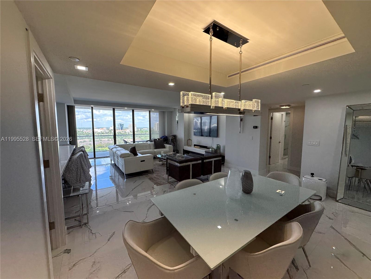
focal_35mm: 14
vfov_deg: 85.7
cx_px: 186
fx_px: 150
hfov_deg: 102.1
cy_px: 140
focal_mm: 2.22
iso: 40
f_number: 2.2
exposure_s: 1/137
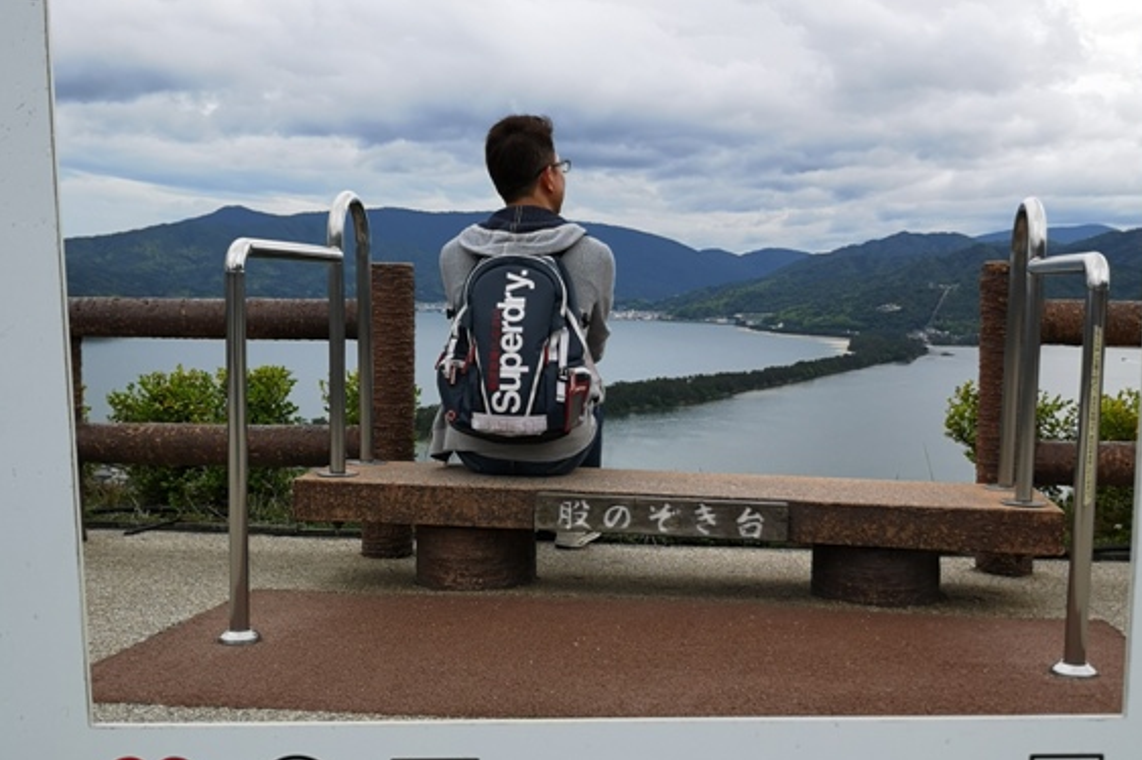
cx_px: 606
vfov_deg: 33.3
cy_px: 413
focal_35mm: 40
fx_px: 1268
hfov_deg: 48.5
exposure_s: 1/1420
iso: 50
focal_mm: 3.95
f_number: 1.8
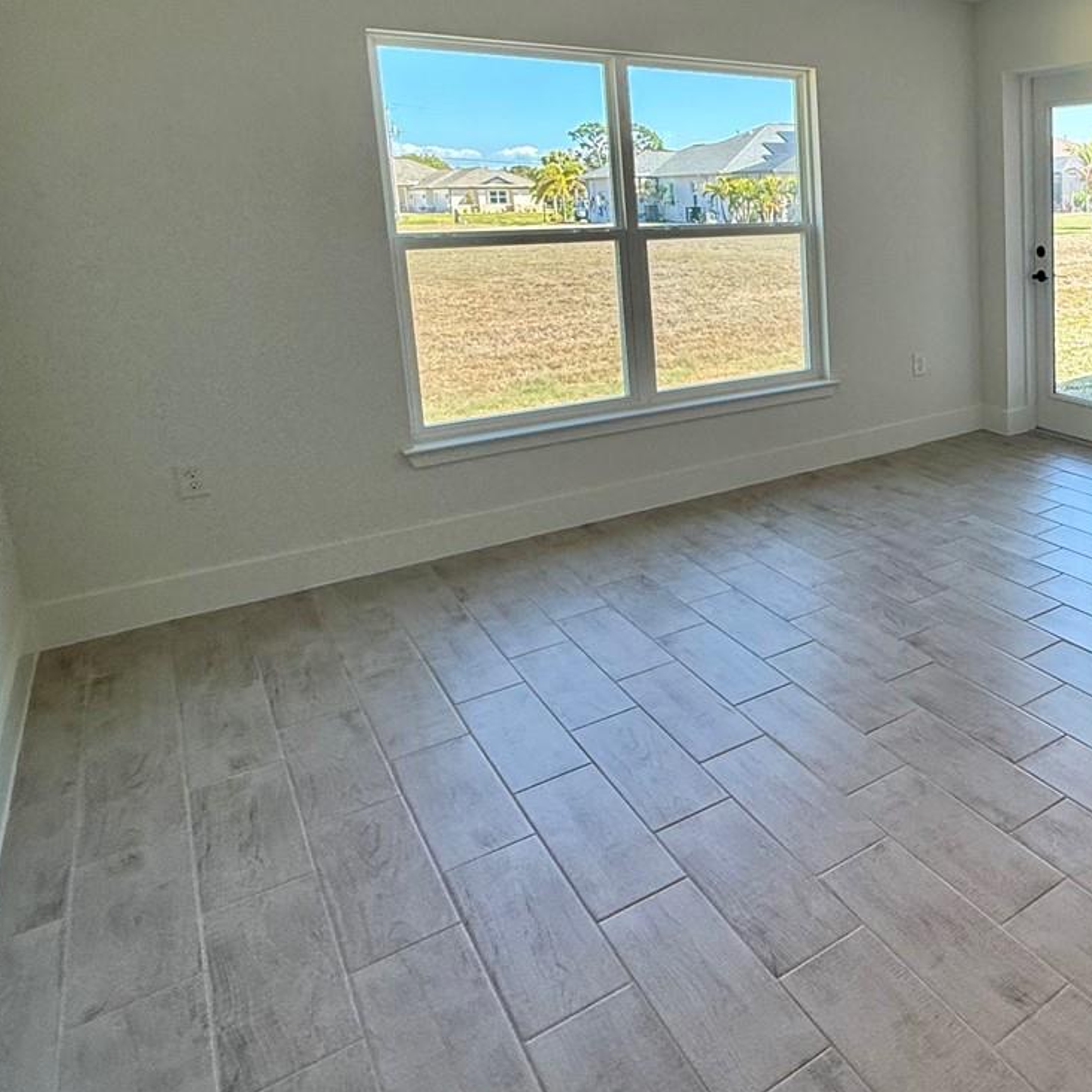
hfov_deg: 50.3
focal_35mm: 27
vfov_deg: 57.3
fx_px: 964
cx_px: 1038
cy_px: 334
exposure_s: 1/169
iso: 64
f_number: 2.2
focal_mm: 2.22
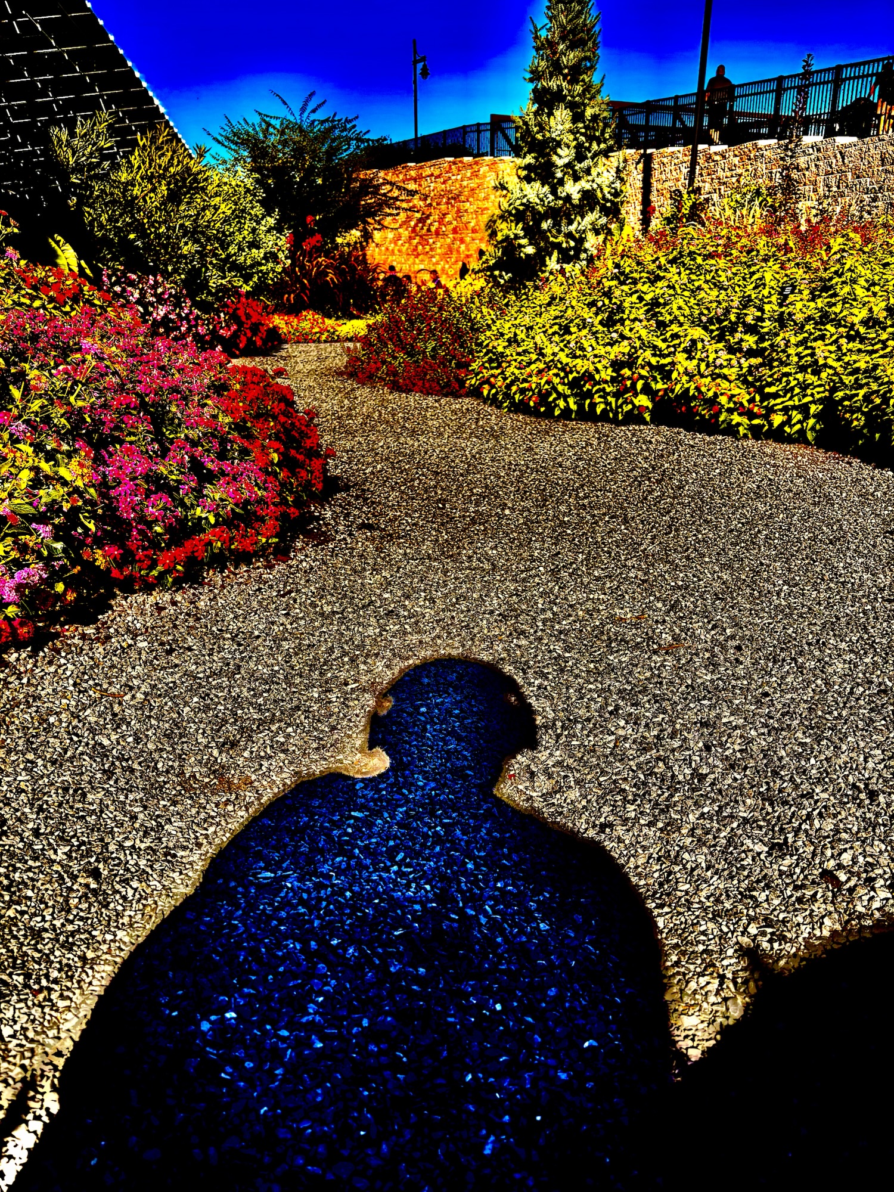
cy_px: 596
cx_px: 447
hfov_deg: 53.1
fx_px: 895
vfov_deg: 67.3
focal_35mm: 26
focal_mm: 5.96
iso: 50
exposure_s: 1/4082
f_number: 1.6
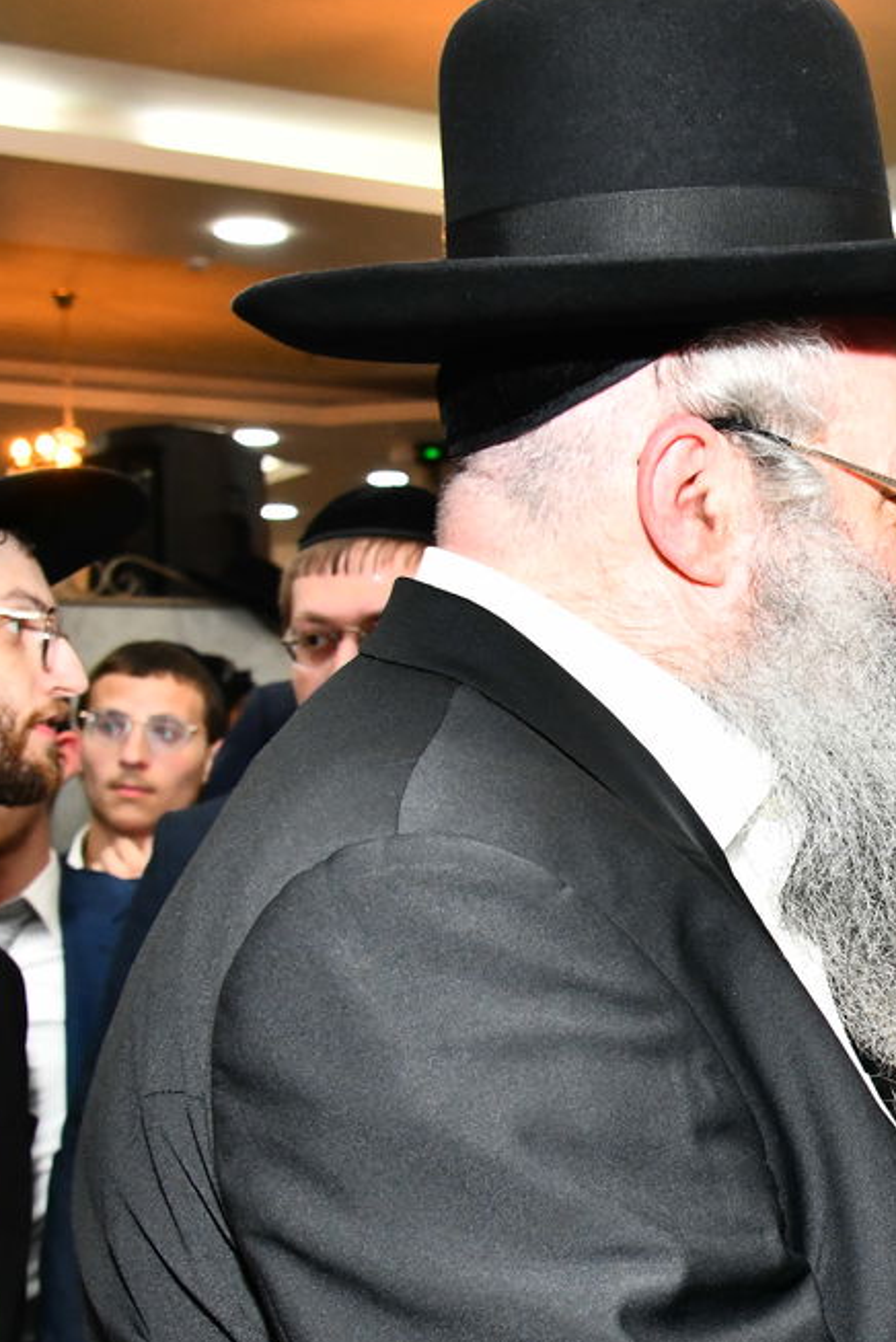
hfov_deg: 21.1
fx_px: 2237
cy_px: 901
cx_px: 1077
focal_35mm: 60
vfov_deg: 33.1
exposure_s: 1/250
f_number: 5.6
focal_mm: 28
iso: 2000
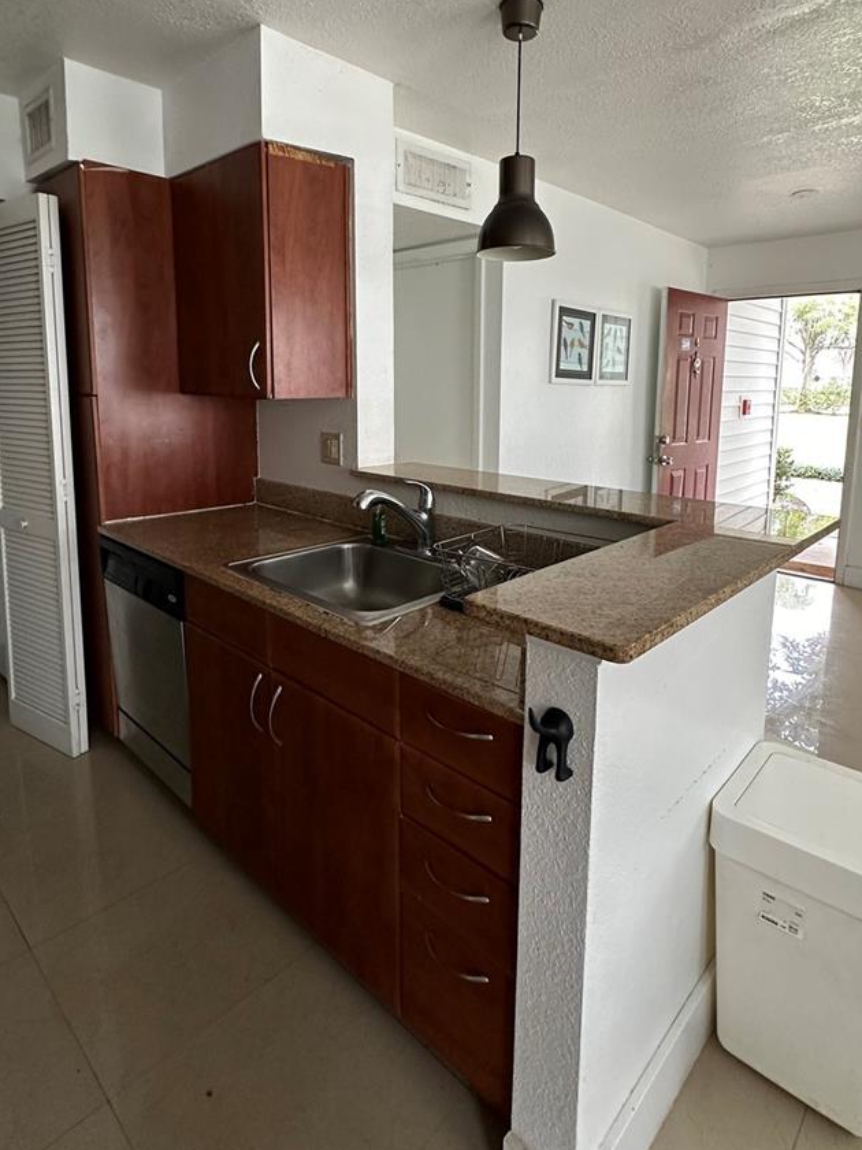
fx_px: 664
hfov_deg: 66.0
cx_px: 439
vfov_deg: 80.9
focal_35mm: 20
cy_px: 467
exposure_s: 1/60
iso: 200
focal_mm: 2.22
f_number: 2.2
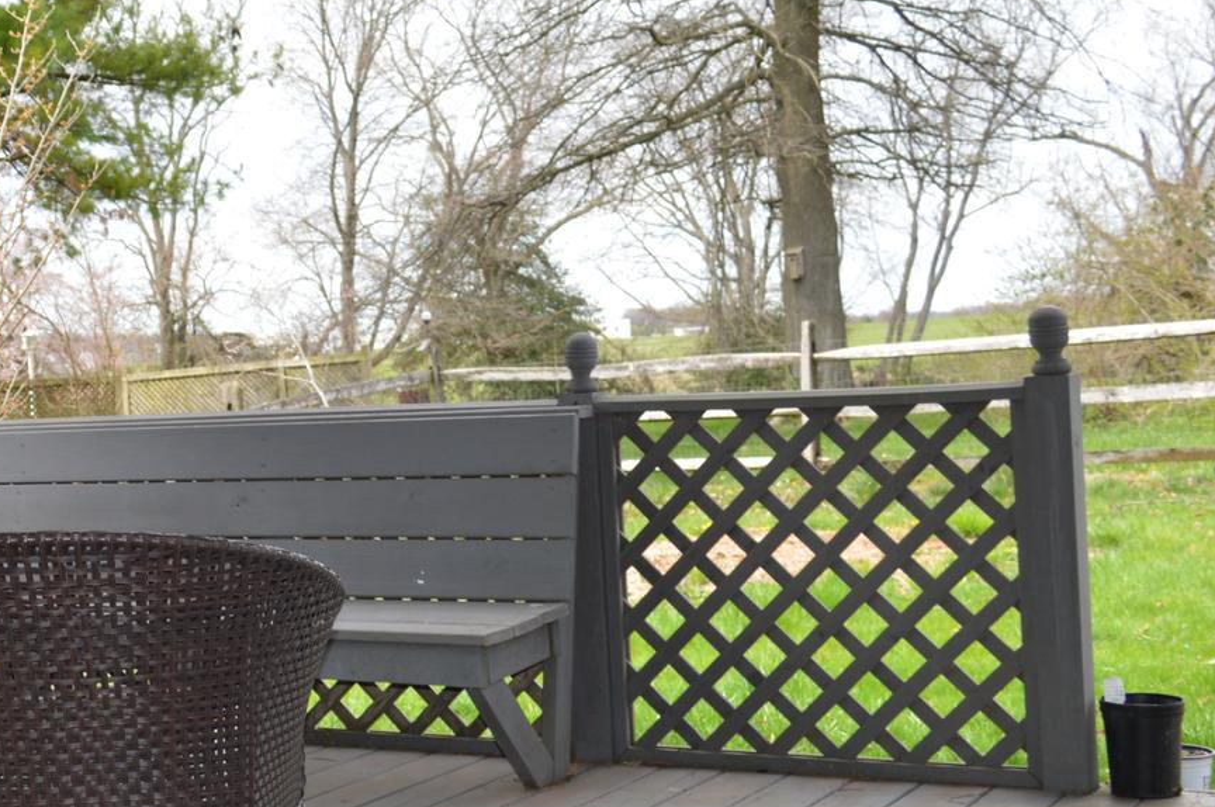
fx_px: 2158
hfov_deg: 29.8
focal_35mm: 64
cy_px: 404
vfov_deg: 21.2
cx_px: 70
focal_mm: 18
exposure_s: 1/200
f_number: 3.5
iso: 100
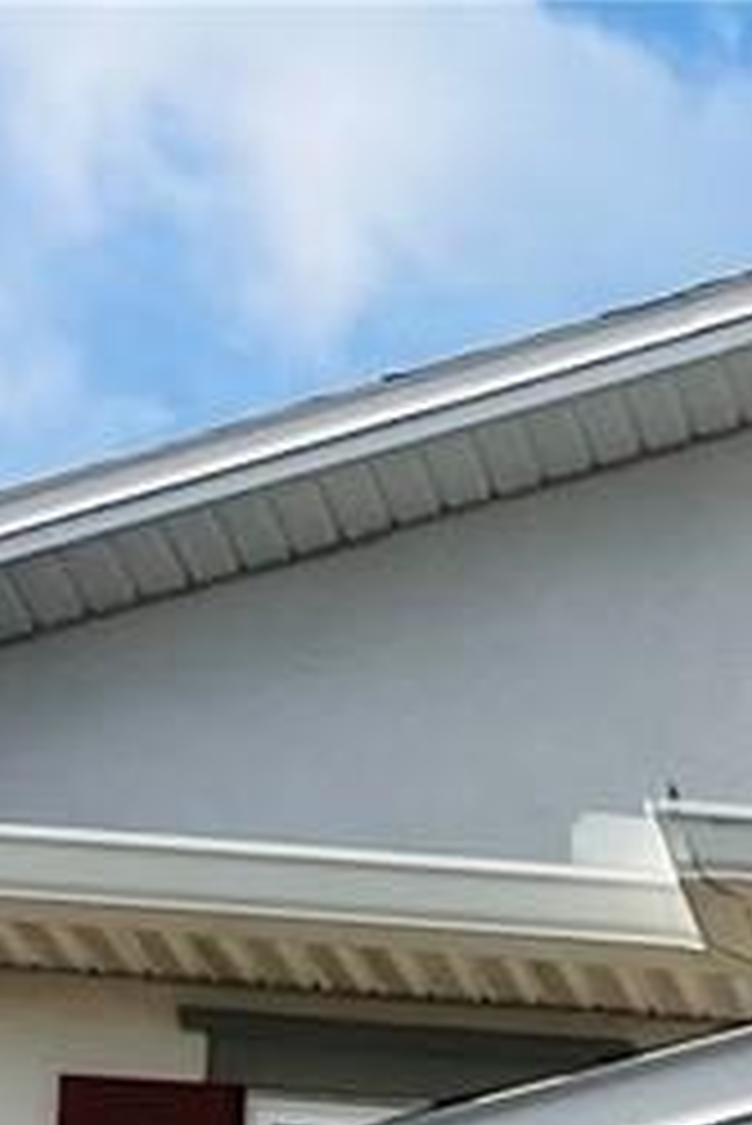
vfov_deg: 10.3
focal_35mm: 173
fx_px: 5413
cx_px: 2481
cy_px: 2696
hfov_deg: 6.9
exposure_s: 1/3413
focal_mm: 5.1
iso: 50
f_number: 1.6
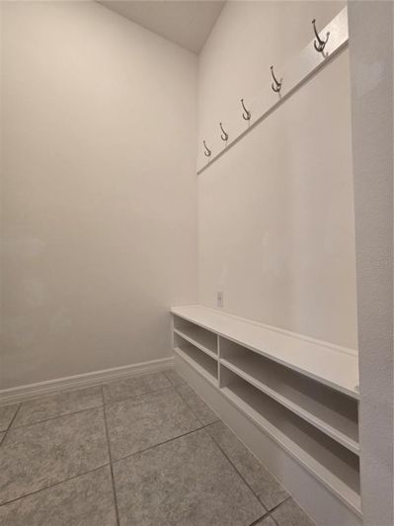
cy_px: 263
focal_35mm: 13
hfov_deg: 89.9
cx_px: 197
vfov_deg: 106.2
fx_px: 197
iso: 125
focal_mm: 2.2
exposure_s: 1/60
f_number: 2.2
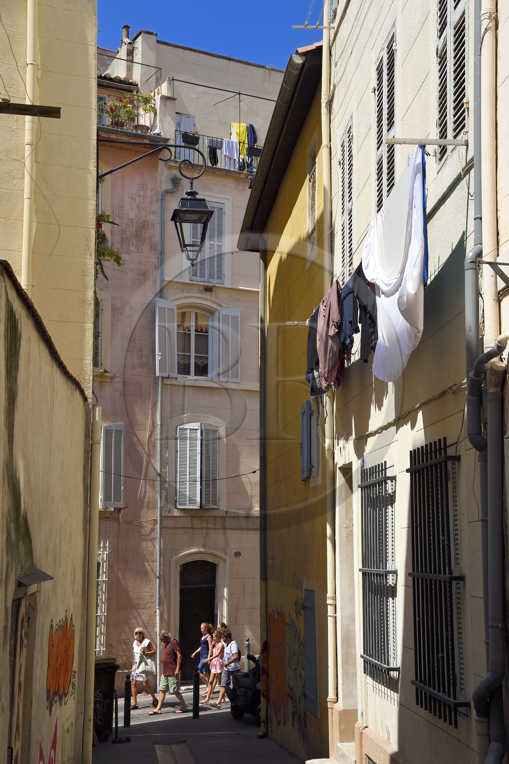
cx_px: 254
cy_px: 382
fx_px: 1062
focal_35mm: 50
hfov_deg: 27.0
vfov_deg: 39.6
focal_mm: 50
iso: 200
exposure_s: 1/250
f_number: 13
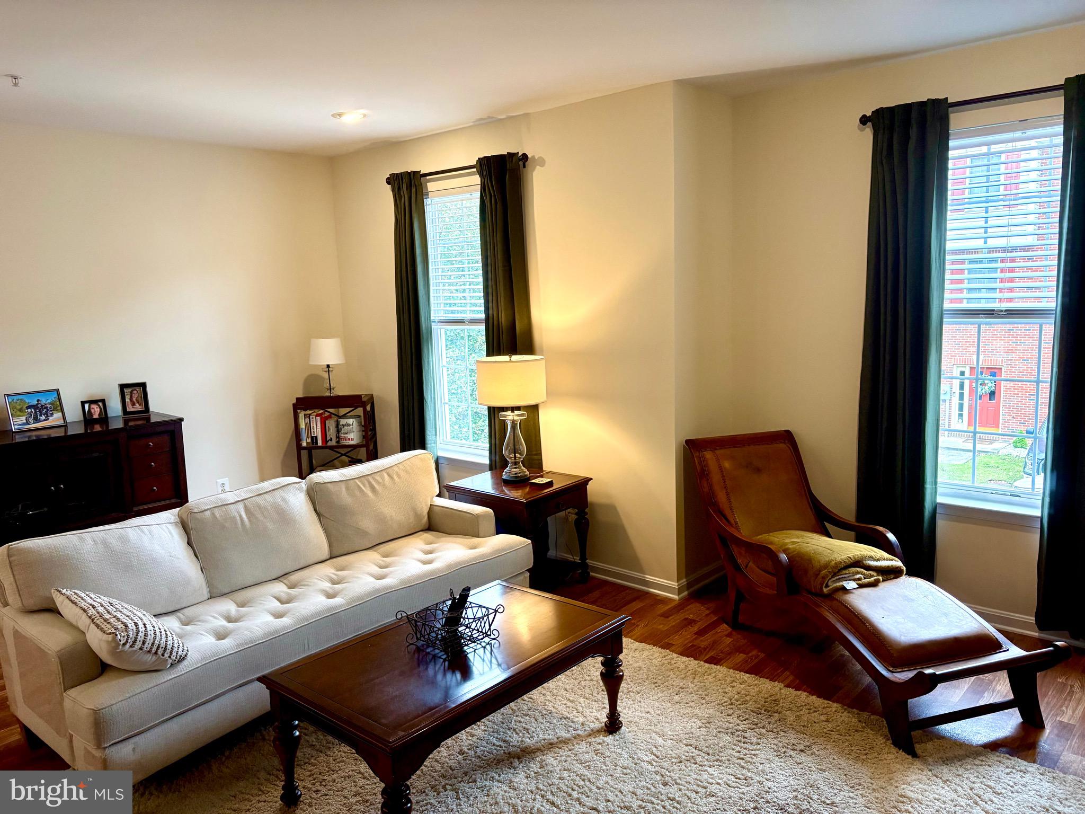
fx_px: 815
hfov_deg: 67.3
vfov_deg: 53.1
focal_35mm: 26
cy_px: 407
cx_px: 542
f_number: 1.6
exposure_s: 1/120
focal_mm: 5.96
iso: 250
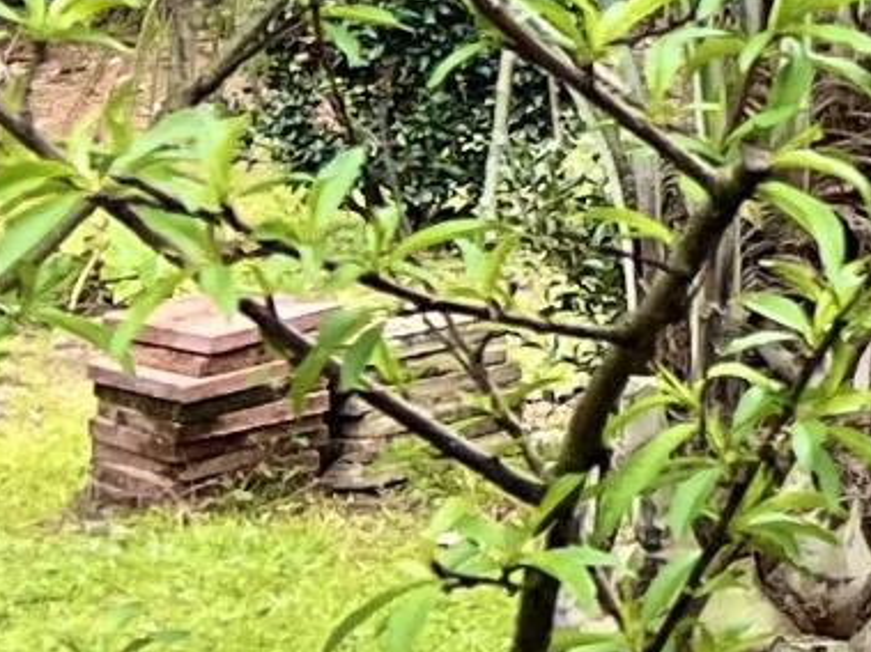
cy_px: -950
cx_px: 2884
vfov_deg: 6.8
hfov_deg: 7.9
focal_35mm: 206
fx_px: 5182
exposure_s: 1/949
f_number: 1.5
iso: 50
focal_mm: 5.7
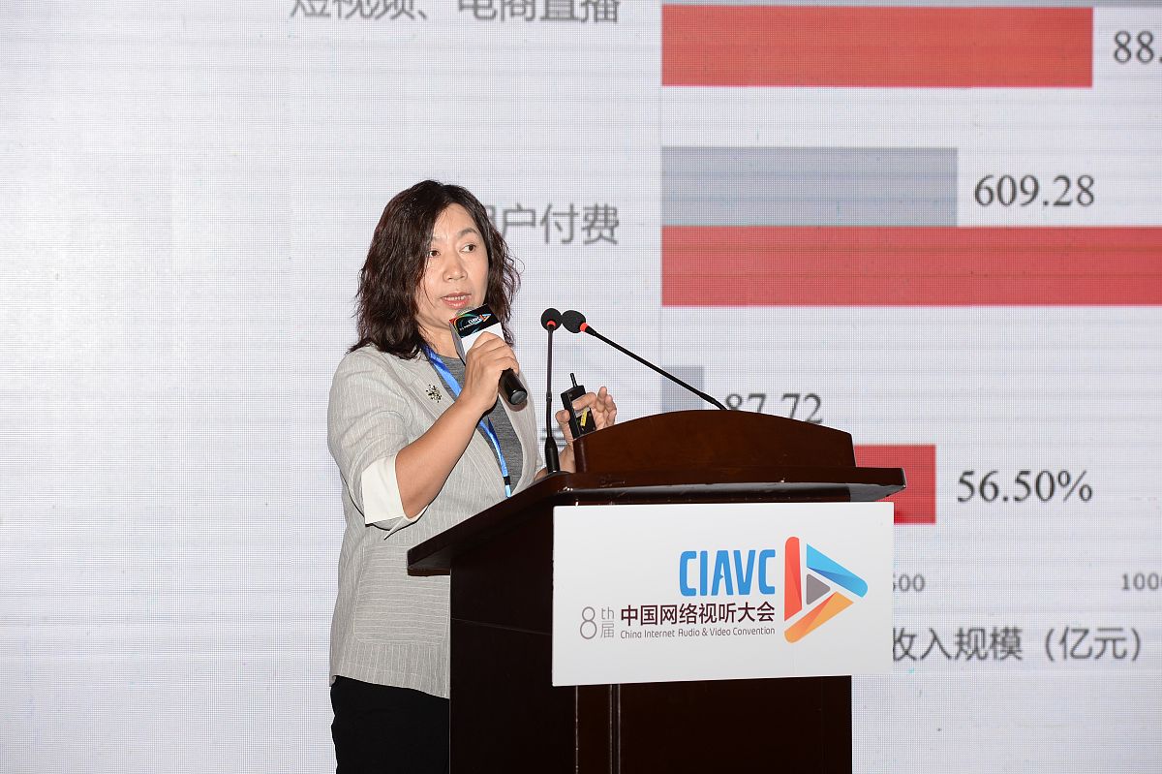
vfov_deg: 12.2
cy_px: 387
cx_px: 581
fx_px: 3613
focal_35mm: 112
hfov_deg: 18.3
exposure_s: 1/200
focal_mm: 112
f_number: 5
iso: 500
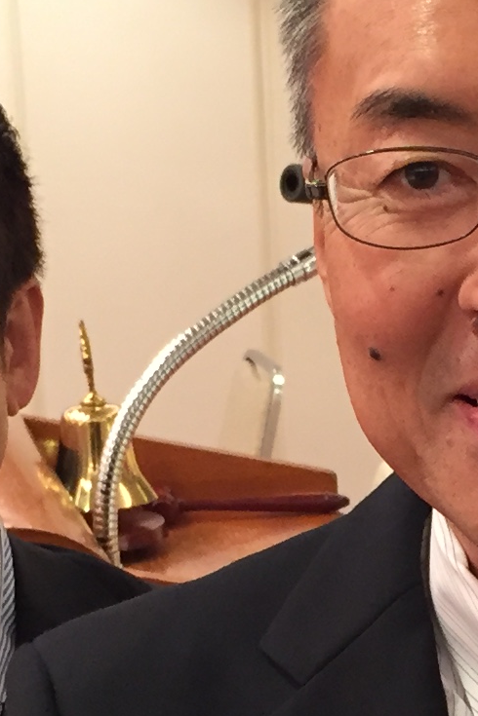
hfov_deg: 10.2
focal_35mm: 134
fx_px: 2669
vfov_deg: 15.1
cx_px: 415
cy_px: 697
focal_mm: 4.15
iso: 160
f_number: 2.2
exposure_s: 1/33
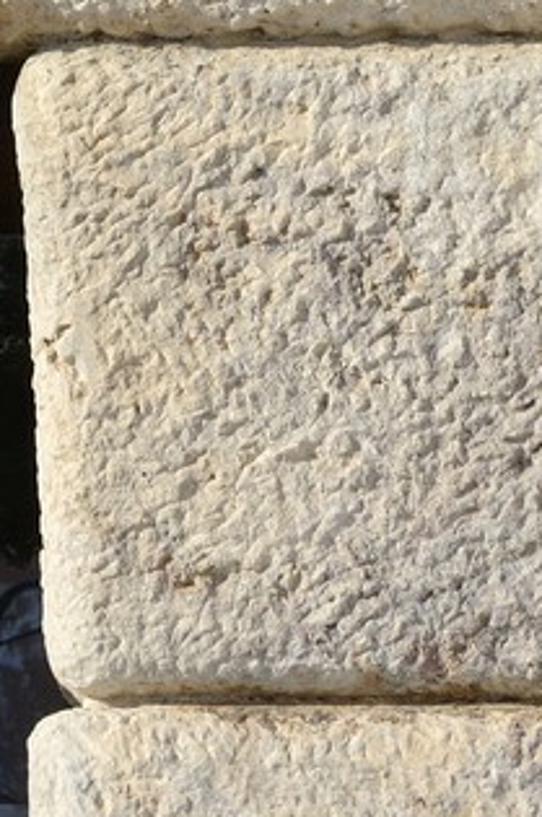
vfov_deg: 10.1
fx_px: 4146
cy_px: -983
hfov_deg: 7.2
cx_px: -550
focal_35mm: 183
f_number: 13
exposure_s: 1/250
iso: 200
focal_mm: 36
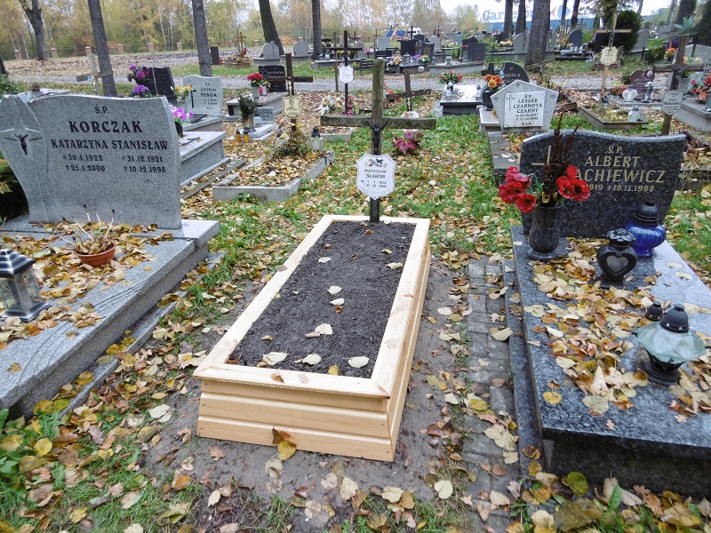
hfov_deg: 71.6
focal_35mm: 24
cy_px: 266
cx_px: 356
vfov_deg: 56.8
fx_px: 493
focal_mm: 4.3
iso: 100
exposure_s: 1/100
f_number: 3.1
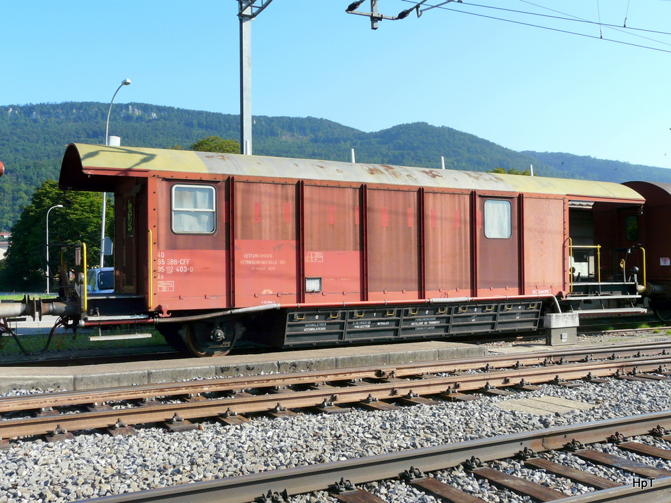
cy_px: 252
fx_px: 717
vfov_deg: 38.7
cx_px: 336
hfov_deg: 50.1
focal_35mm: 37
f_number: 5.6
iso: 100
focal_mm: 6
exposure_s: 1/200
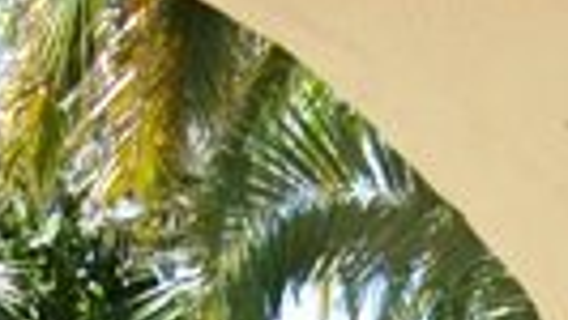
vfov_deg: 6.2
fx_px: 2773
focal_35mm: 184
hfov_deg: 11.7
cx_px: 231
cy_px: 832
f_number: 7.1
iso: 80
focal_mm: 5.8
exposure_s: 1/90
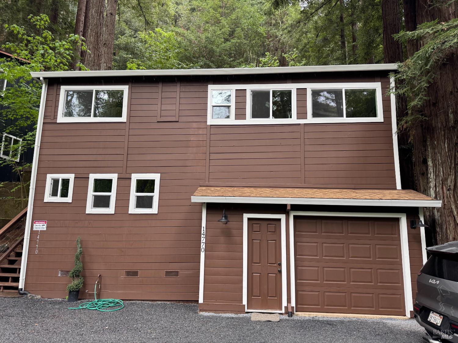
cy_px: 172
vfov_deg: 56.8
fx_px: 318
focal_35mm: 24
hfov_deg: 71.6
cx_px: 229
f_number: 1.78
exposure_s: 1/121
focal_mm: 6.76
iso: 160
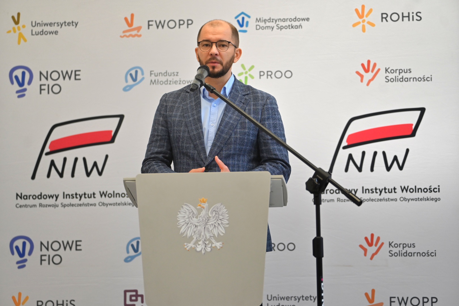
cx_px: 230
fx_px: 1198
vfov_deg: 14.6
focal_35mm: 94
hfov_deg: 21.7
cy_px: 153
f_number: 2.8
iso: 280
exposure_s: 1/400
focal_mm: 94
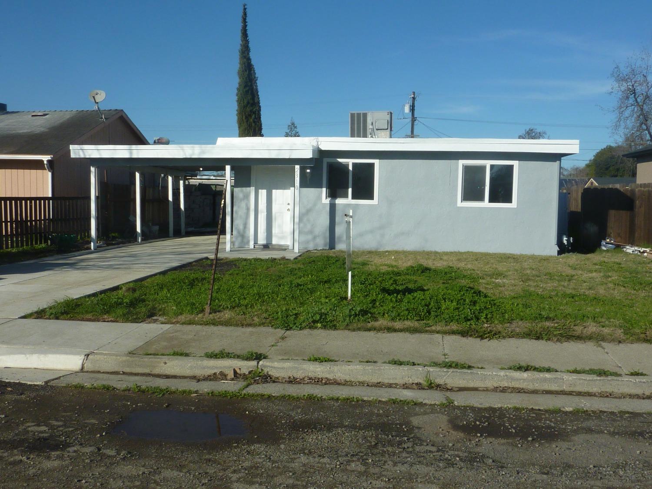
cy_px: 244
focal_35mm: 33
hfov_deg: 55.4
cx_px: 326
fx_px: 622
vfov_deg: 42.9
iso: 80
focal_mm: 4.1
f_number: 5.6
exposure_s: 1/500
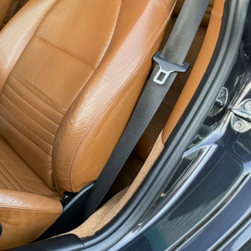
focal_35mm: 53
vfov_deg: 31.5
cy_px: 58
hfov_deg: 28.7
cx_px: -35
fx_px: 435
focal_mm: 6.76
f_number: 1.78
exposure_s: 1/60
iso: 800
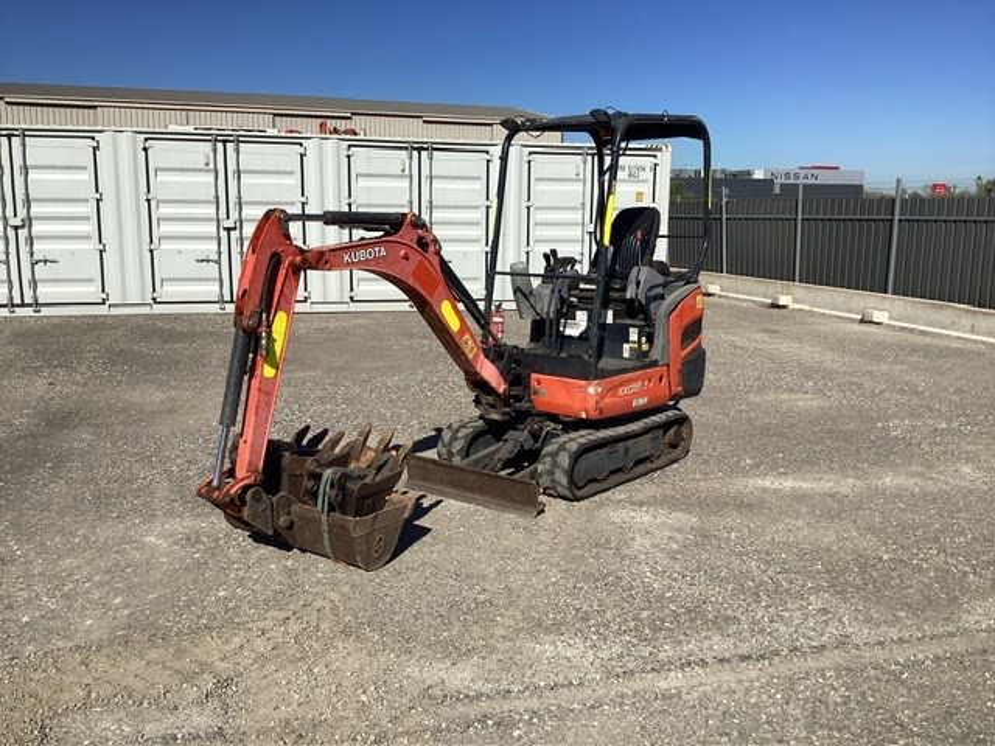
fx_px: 891
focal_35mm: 31
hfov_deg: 58.4
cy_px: 373
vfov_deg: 45.4
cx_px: 498
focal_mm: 3.3
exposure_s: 1/2551
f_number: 2.4
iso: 25
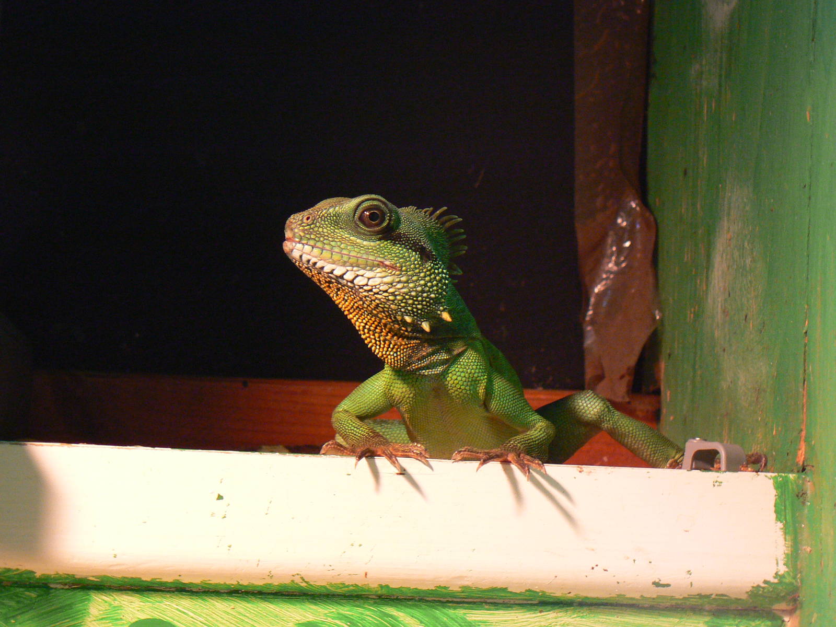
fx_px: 3140
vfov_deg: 11.4
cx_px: 418
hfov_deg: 15.2
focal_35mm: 130
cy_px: 314
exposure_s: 1/10
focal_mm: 21.6
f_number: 3.2
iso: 200
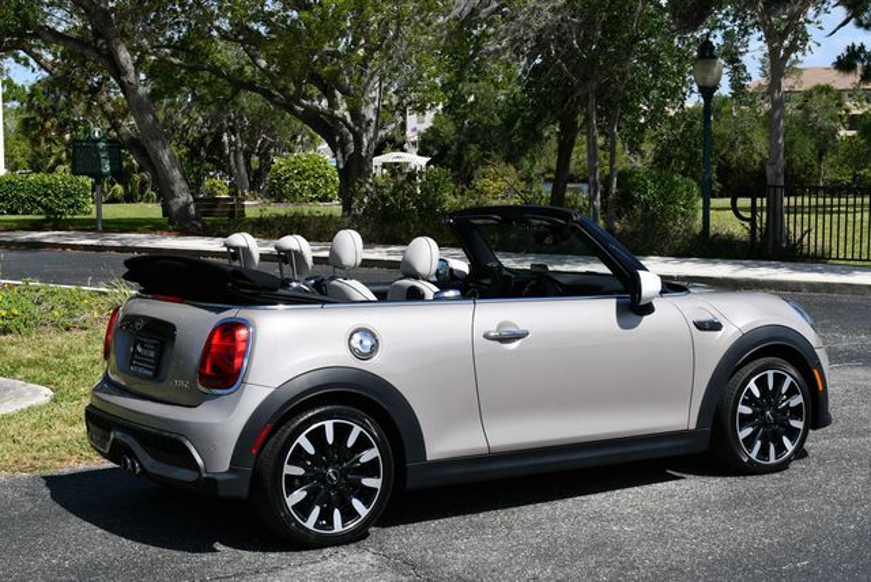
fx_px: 1550
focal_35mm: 64
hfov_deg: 31.4
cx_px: 436
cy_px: 291
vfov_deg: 21.3
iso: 100
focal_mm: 32
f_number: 8
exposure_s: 1/250
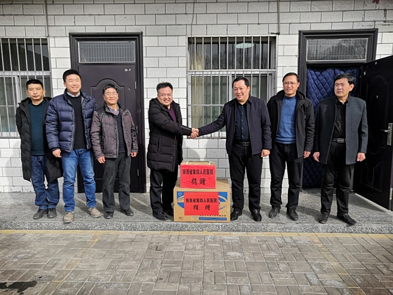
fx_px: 307
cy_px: 148
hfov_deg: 65.3
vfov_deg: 51.4
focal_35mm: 27
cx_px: 196
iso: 50
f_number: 1.8
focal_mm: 3.95
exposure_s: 1/581
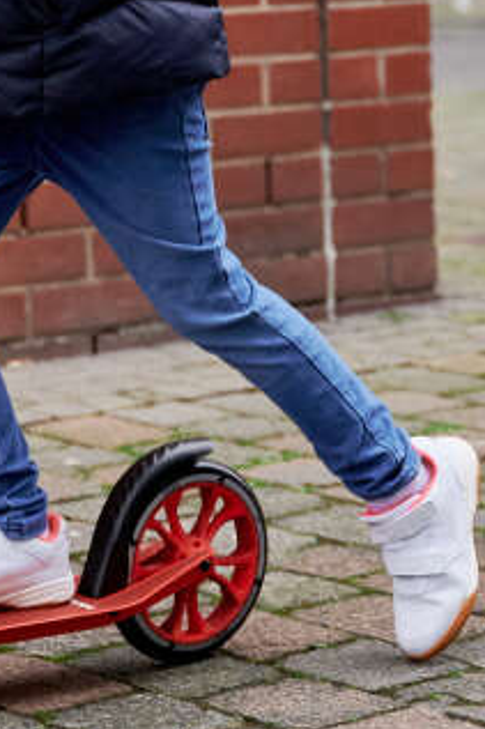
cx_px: 7
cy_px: 16
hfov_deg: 8.7
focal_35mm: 157
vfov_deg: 12.9
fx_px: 3176
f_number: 2.8
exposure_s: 1/400
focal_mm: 46
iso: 1250
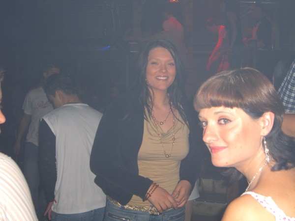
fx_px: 392
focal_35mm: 46
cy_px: 110
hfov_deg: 41.2
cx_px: 148
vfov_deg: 31.5
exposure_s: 1/60
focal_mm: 9.5
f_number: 3.1
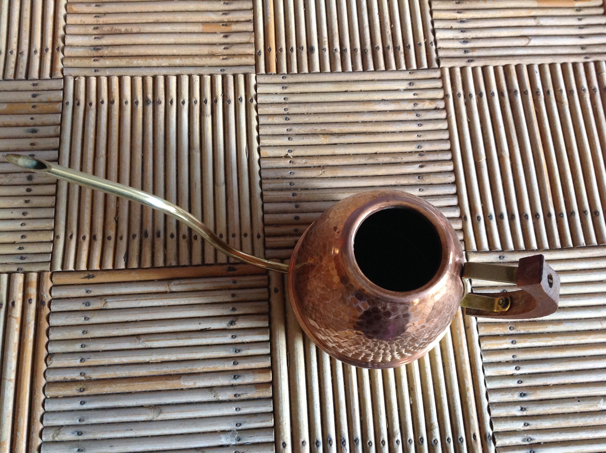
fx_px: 612
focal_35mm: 35
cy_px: 226
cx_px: 303
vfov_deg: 40.6
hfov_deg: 52.7
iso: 200
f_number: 2.4
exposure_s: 1/15
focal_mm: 4.28
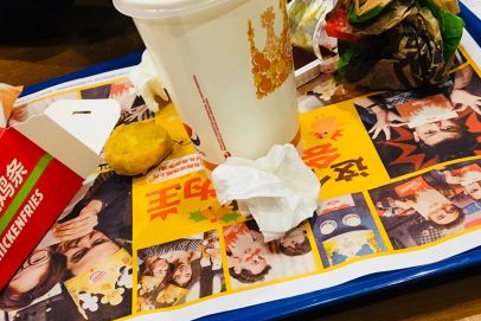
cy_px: 195
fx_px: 695
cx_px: 187
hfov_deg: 38.0
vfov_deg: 26.0
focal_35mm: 52
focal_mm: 4.15
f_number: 2.2
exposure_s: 1/33
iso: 100
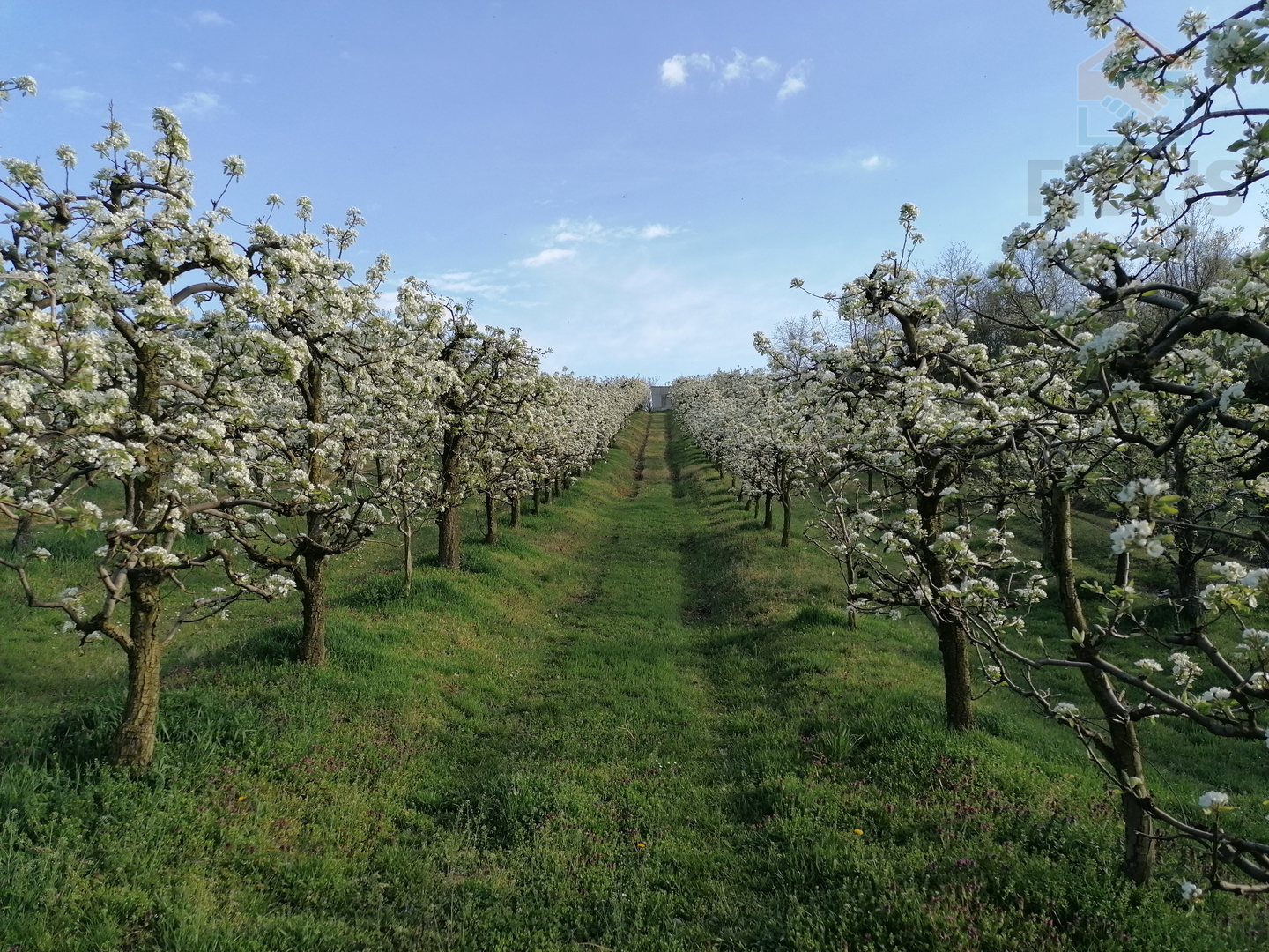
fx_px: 990
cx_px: 634
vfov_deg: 51.4
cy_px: 476
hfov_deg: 65.3
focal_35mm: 27
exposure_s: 1/662
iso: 50
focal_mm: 4.75
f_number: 1.8
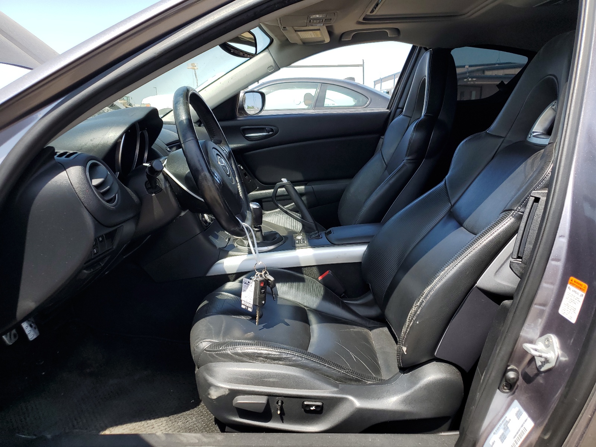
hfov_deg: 67.3
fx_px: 448
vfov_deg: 53.1
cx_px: 298
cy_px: 224
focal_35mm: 26
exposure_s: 1/1250
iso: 50
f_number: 1.5
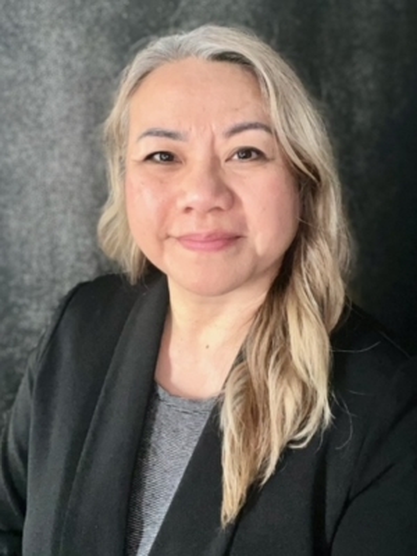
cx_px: 208
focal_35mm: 30
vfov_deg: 60.0
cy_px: 278
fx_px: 482
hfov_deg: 46.8
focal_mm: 2.71
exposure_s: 1/40
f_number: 2.2
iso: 160
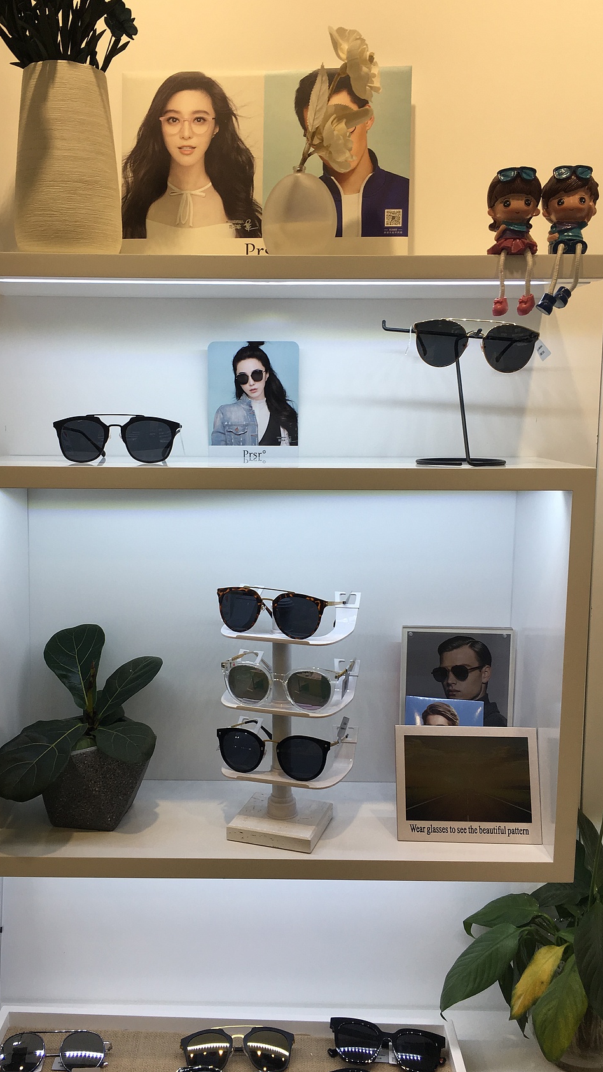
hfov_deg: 36.6
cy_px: 533
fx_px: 909
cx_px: 251
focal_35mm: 32
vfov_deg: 61.0
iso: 25
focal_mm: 4.15
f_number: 2.2
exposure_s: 1/187
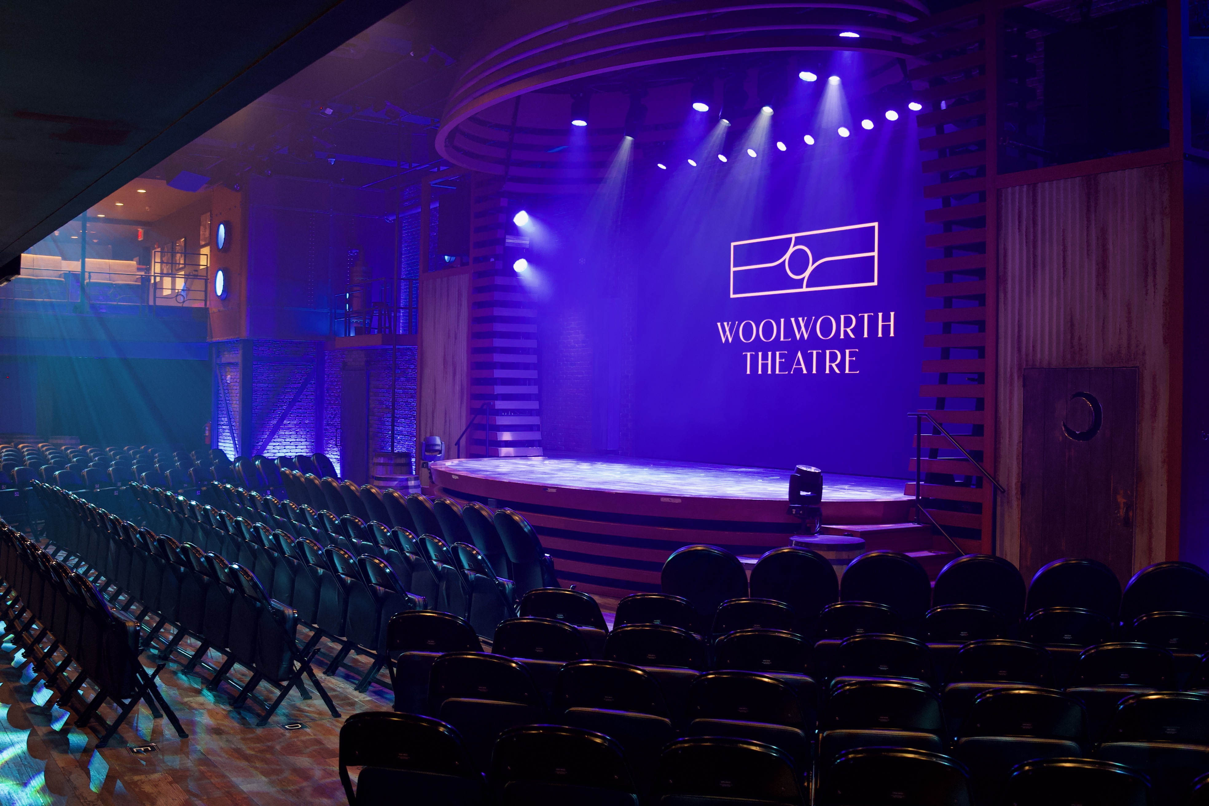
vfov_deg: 36.9
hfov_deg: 53.1
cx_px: 604
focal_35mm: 36
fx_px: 1209
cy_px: 403
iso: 1000
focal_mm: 24
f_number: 2.8
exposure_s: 1/30
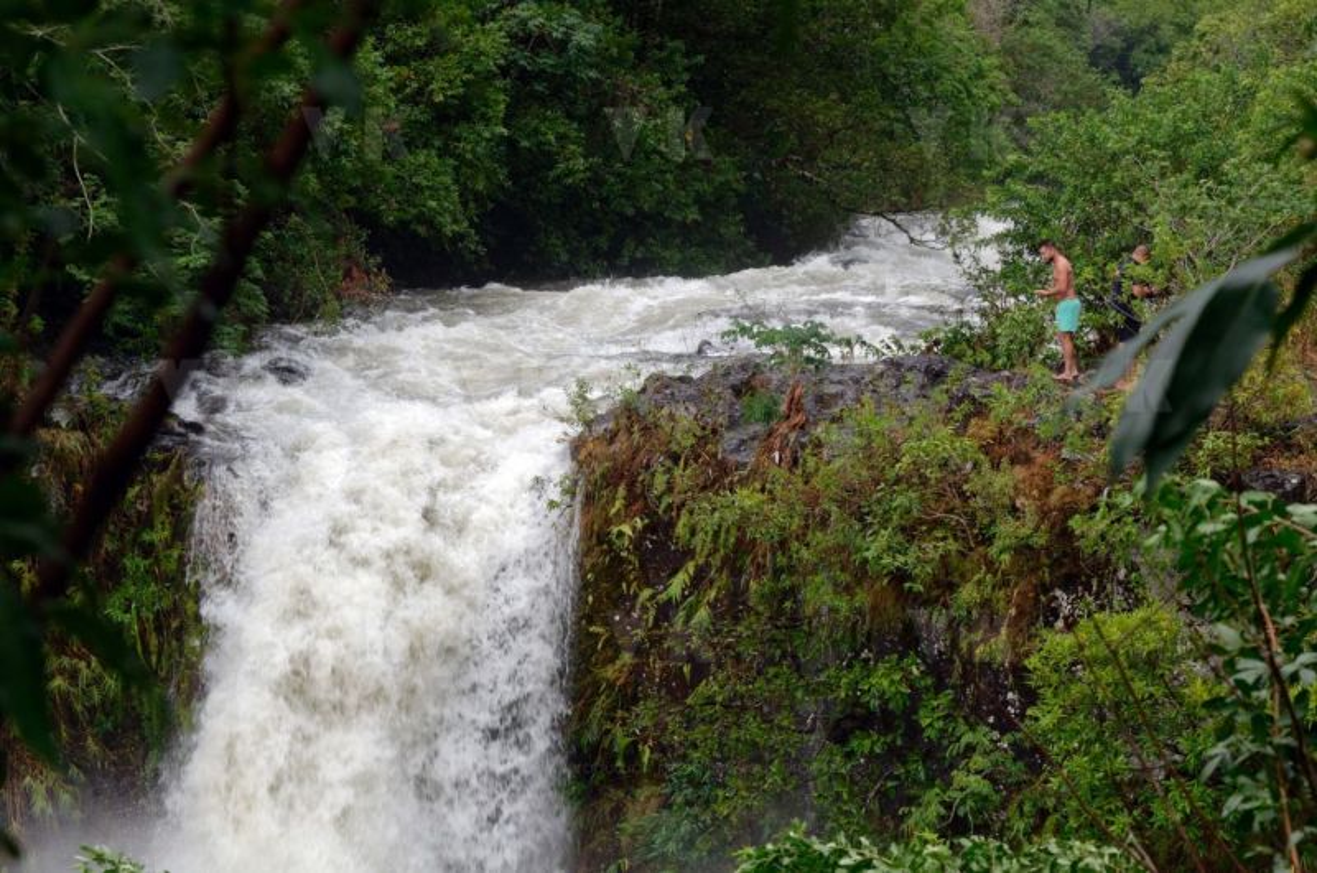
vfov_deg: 13.0
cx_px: 658
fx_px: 3834
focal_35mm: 105
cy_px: 436
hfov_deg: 19.5
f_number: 8
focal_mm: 70
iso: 320
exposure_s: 1/125
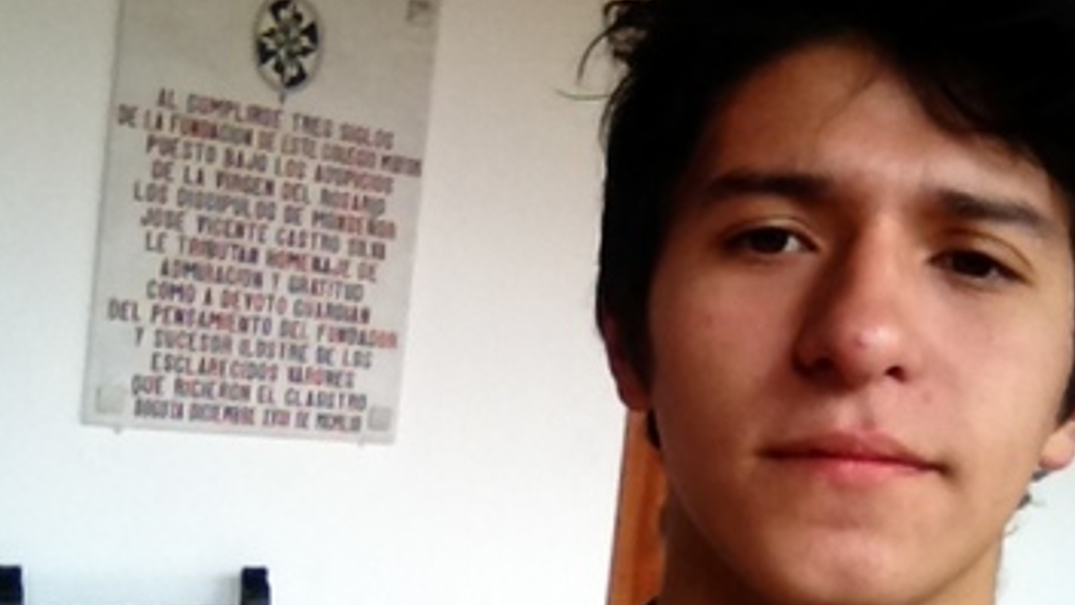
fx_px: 1482
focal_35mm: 52
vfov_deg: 22.8
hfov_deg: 39.9
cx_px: 528
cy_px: 471
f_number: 2.4
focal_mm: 1.85
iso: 125
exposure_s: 1/493
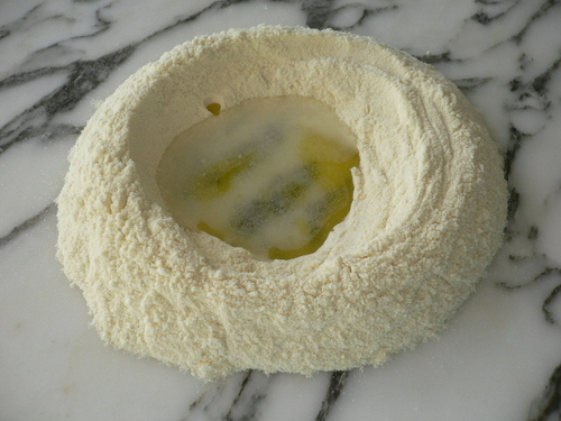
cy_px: 210
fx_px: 567
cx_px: 280
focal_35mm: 35
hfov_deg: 52.6
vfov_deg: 40.7
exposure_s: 1/320
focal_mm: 5.8
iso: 100
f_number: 2.8
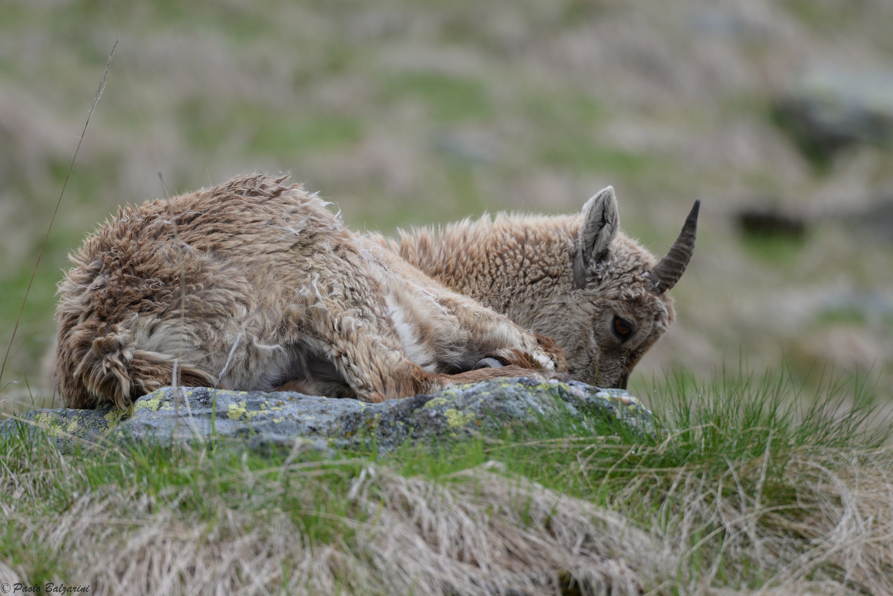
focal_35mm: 550
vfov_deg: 2.5
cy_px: 298
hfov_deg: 3.7
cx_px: 446
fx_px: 13647
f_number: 8
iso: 900
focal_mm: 550
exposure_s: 1/640
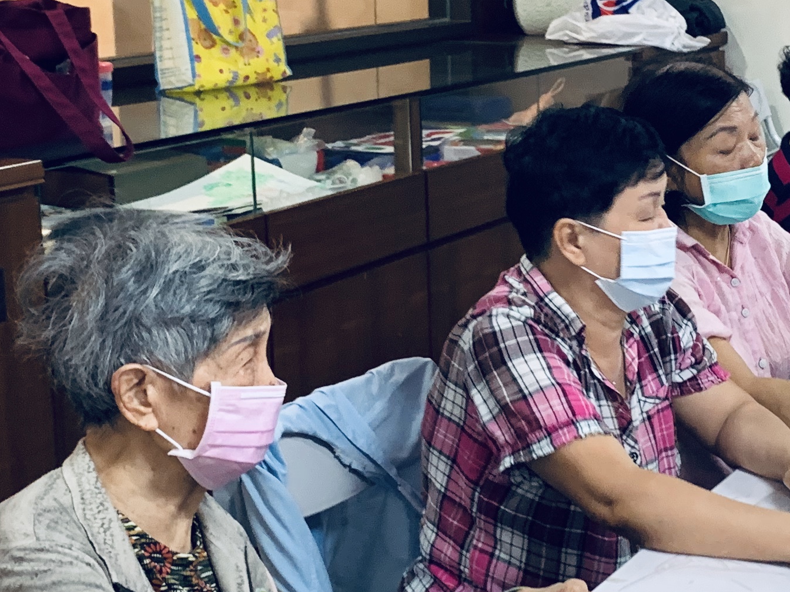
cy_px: 267
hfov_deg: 24.7
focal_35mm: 78
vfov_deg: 18.9
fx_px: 1780
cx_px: 620
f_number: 1.8
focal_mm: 4.25
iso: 160
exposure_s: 1/60
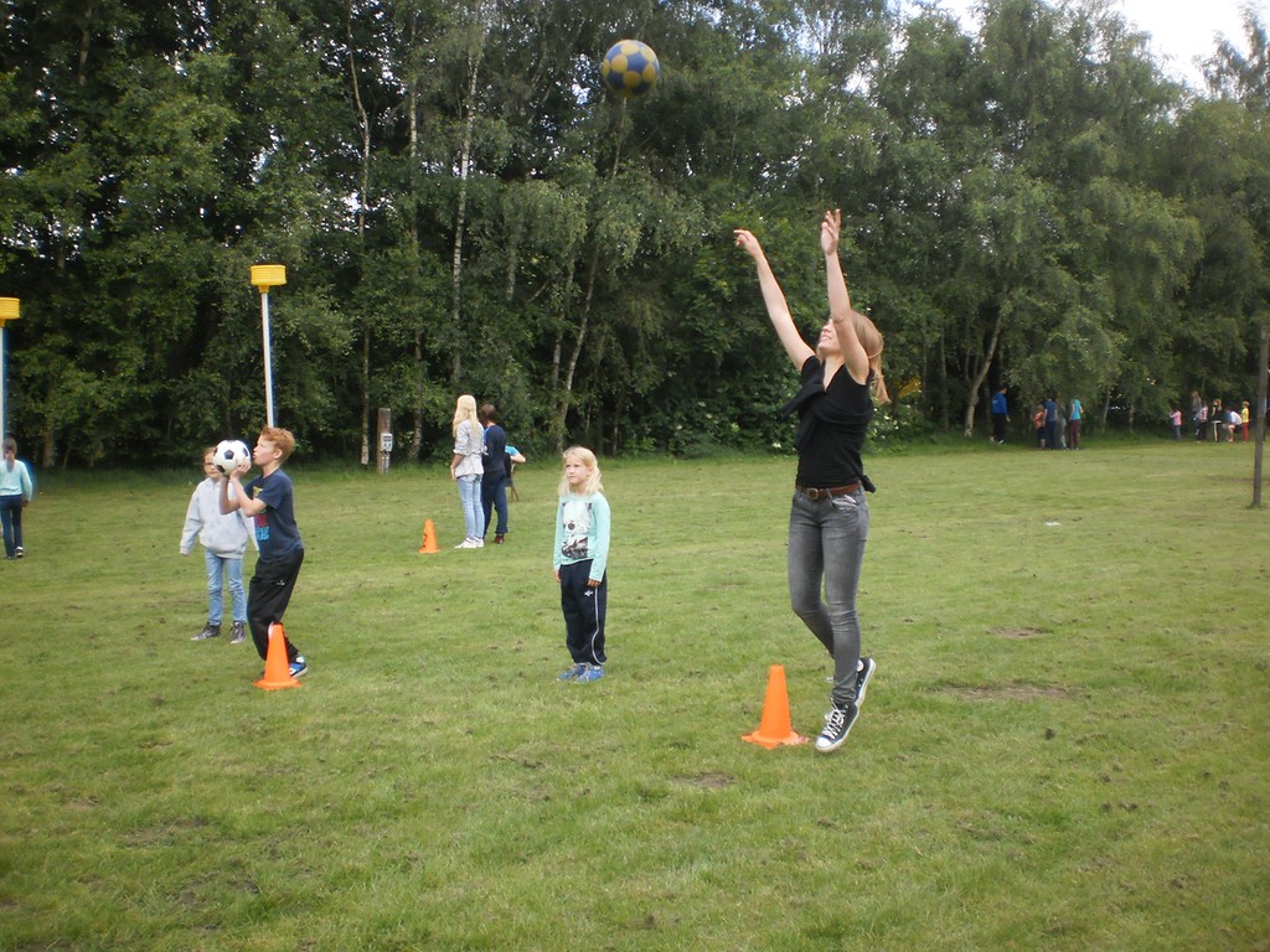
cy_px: 476
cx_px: 635
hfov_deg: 51.4
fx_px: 1321
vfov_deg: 39.7
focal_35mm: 36
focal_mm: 6.3
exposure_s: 1/800
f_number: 3.1
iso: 200
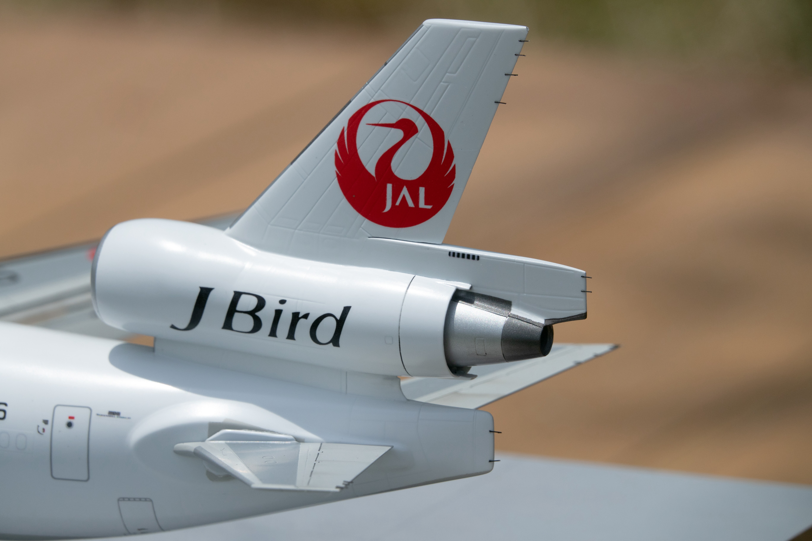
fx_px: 9022
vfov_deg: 3.4
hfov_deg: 5.2
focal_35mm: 400
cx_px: 406
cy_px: 270
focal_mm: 146.76
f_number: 6.3
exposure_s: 1/2000
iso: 100
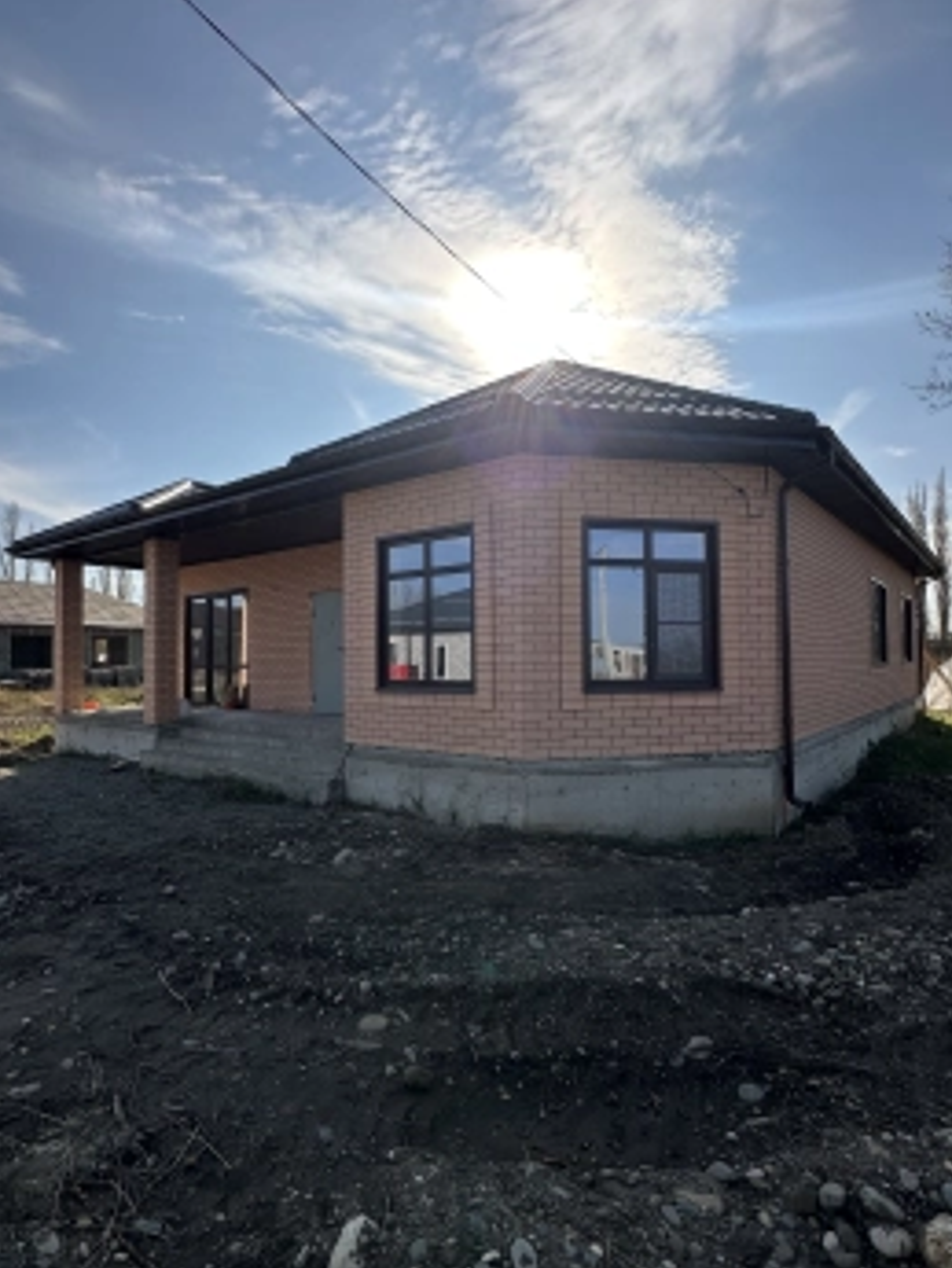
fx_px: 696
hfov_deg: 68.6
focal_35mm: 19
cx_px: 509
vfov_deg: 84.6
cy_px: 643
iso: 50
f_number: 2.2
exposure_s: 1/3205
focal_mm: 2.22
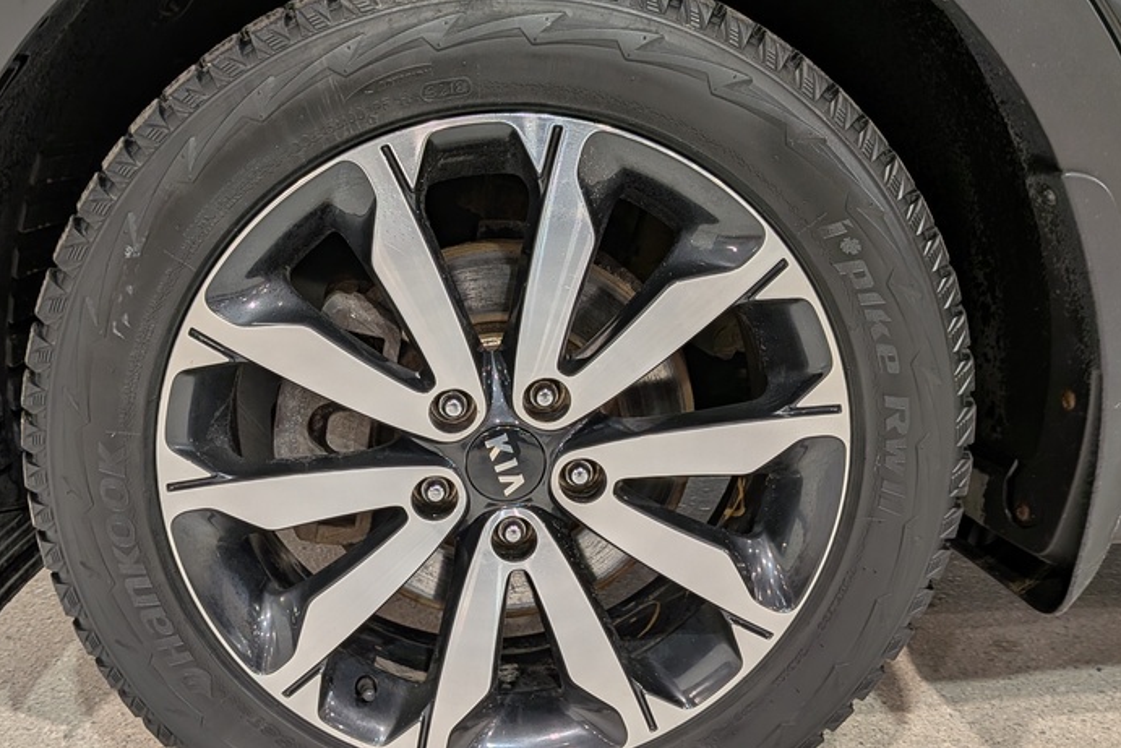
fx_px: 1152
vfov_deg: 35.9
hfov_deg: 51.8
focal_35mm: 37
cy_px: 412
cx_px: 505
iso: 27
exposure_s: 1/161
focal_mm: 4.53
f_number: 1.7
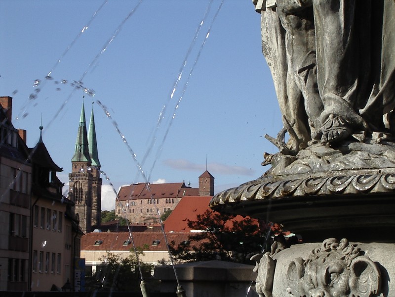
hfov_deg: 17.3
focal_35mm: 114
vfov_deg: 13.0
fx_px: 1301
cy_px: 148
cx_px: 198
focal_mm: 17.4
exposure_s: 1/125
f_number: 9
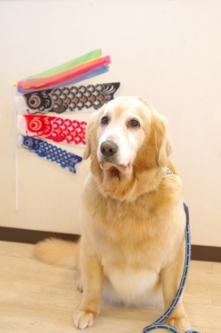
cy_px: 166
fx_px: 387
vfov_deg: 46.4
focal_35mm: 42
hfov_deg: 31.8
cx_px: 110
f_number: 2.8
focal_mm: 28
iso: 1600
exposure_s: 1/50
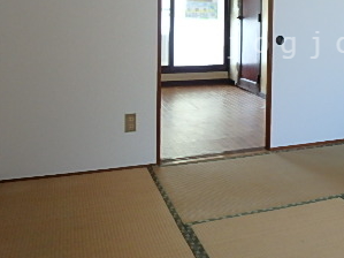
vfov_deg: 31.2
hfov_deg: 39.3
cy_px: 45
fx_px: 447
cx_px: 306
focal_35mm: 45
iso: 200
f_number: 3.5
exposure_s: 1/40
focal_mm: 3.7
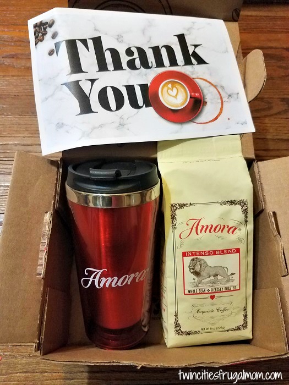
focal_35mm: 26
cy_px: 192
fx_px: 289
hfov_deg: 53.1
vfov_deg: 67.3
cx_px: 144
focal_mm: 4.2
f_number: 1.7
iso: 200
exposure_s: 1/17
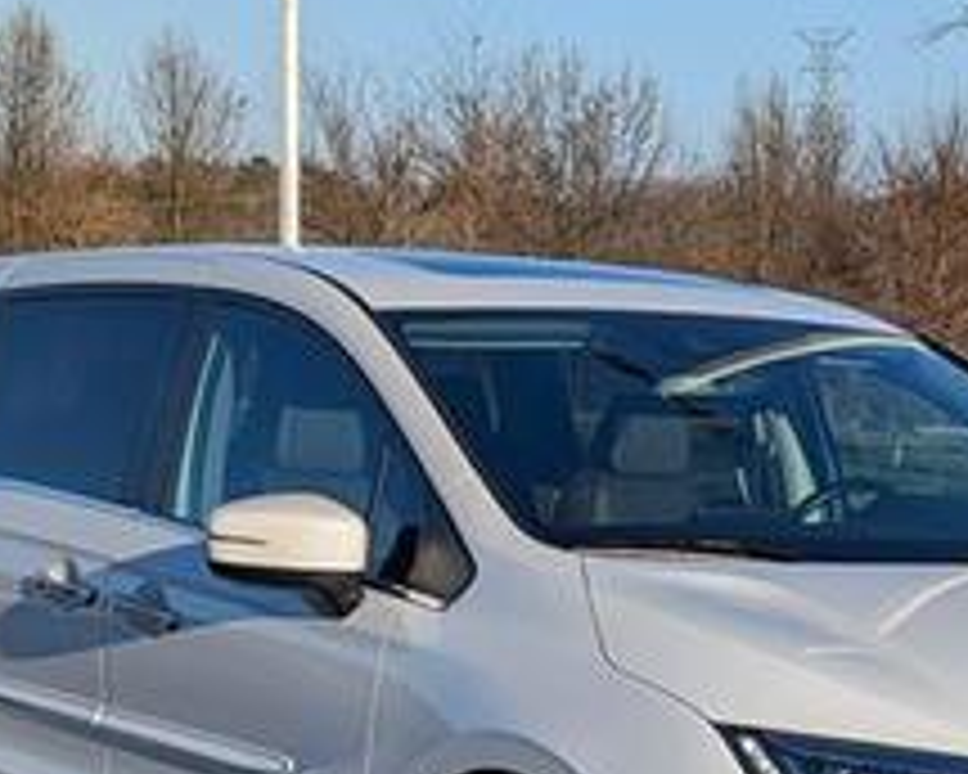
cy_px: 706
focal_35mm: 112
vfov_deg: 13.6
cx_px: 644
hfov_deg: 17.1
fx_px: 3209
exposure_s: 1/2500
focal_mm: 6.9
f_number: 1.68
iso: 23
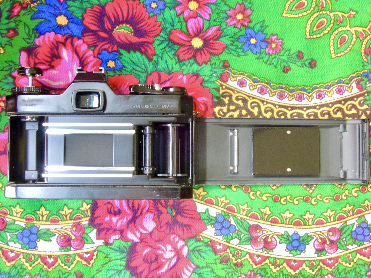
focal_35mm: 50
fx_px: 536
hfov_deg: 38.2
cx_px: 186
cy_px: 139
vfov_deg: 29.1
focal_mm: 9
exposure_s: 1/15
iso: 800
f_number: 7.4
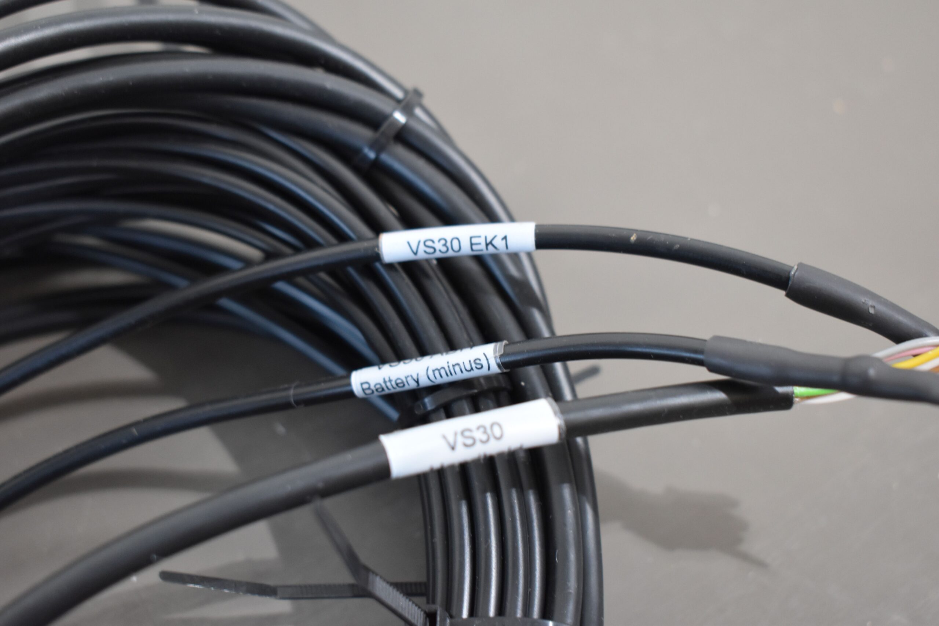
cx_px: 470
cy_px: 313
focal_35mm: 60
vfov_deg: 22.6
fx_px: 1565
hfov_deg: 33.4
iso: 1250
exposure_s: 1/60
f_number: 4.8
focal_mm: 40
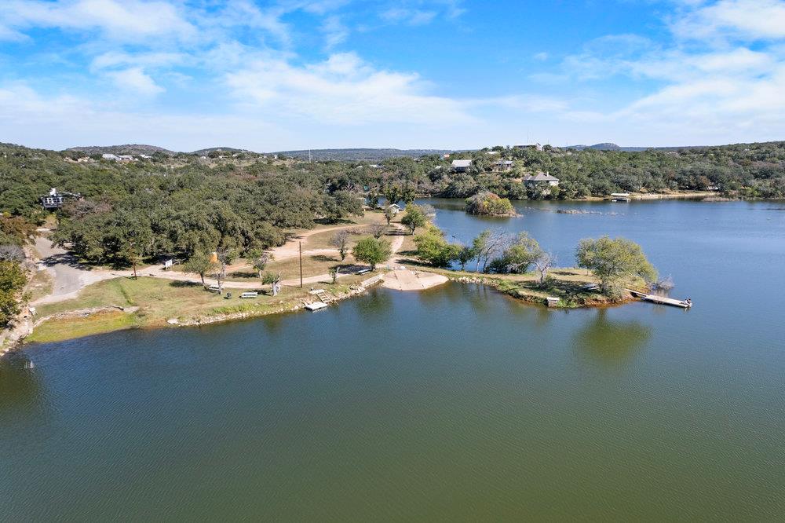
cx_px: 392
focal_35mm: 22
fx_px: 480
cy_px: 262
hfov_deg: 78.6
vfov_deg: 57.2
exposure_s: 1/1250
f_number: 2.8
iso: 120
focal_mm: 8.38
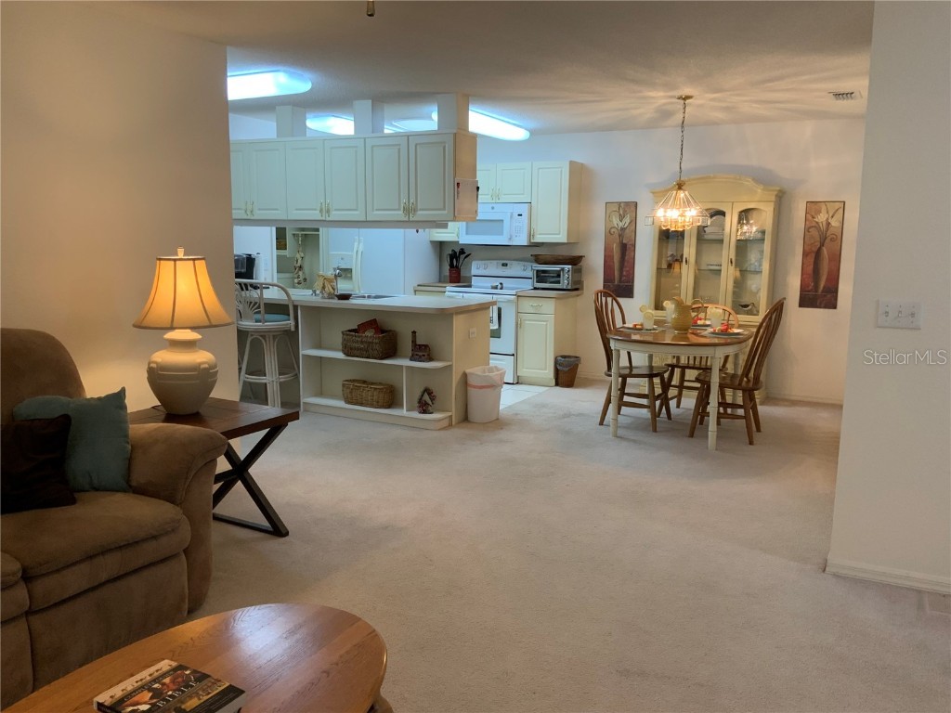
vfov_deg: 48.2
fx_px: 797
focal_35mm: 29
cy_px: 356
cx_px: 476
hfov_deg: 61.7
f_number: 1.8
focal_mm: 3
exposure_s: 1/60
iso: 80
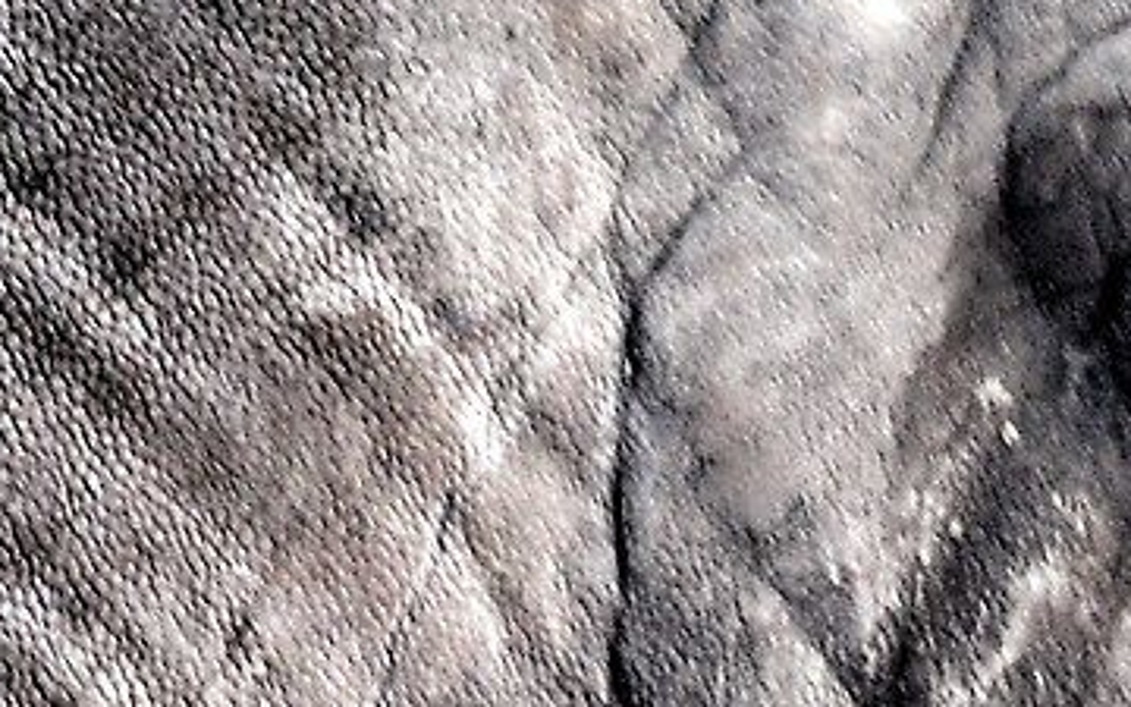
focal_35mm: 1495
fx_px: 46081
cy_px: 262
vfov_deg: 0.9
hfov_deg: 1.4
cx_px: 2099
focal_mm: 220
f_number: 7.1
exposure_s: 1/125
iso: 3200
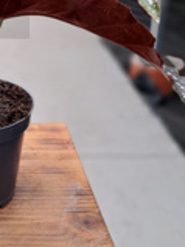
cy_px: 11
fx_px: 485
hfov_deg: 20.9
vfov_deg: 27.3
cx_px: 2
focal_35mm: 68
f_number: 1.8
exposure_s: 1/50
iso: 50
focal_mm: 5.23
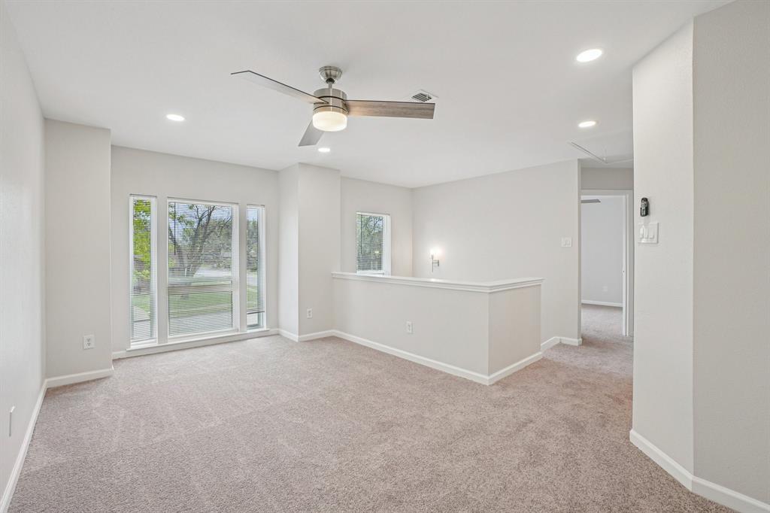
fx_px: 321
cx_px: 385
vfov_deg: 77.3
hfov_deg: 100.4
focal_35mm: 15
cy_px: 256
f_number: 8
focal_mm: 10
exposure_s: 1/60
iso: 400
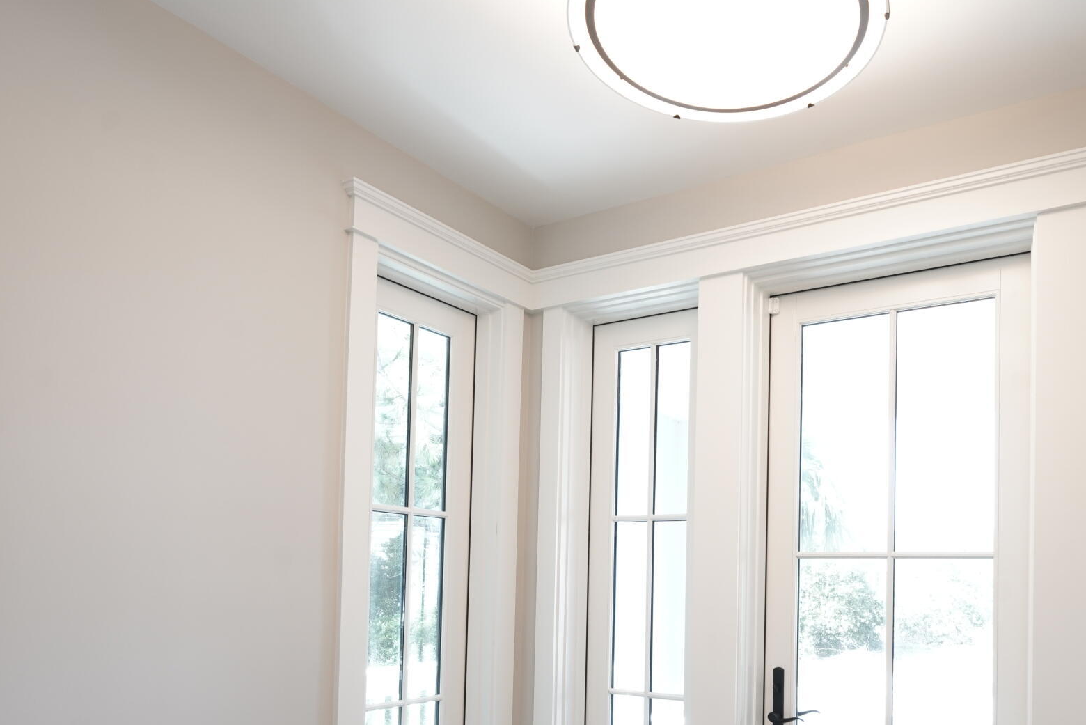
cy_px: 565
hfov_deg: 70.1
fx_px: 754
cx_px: 694
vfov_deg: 48.8
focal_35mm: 25
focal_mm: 13
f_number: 8
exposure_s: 1/15
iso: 800
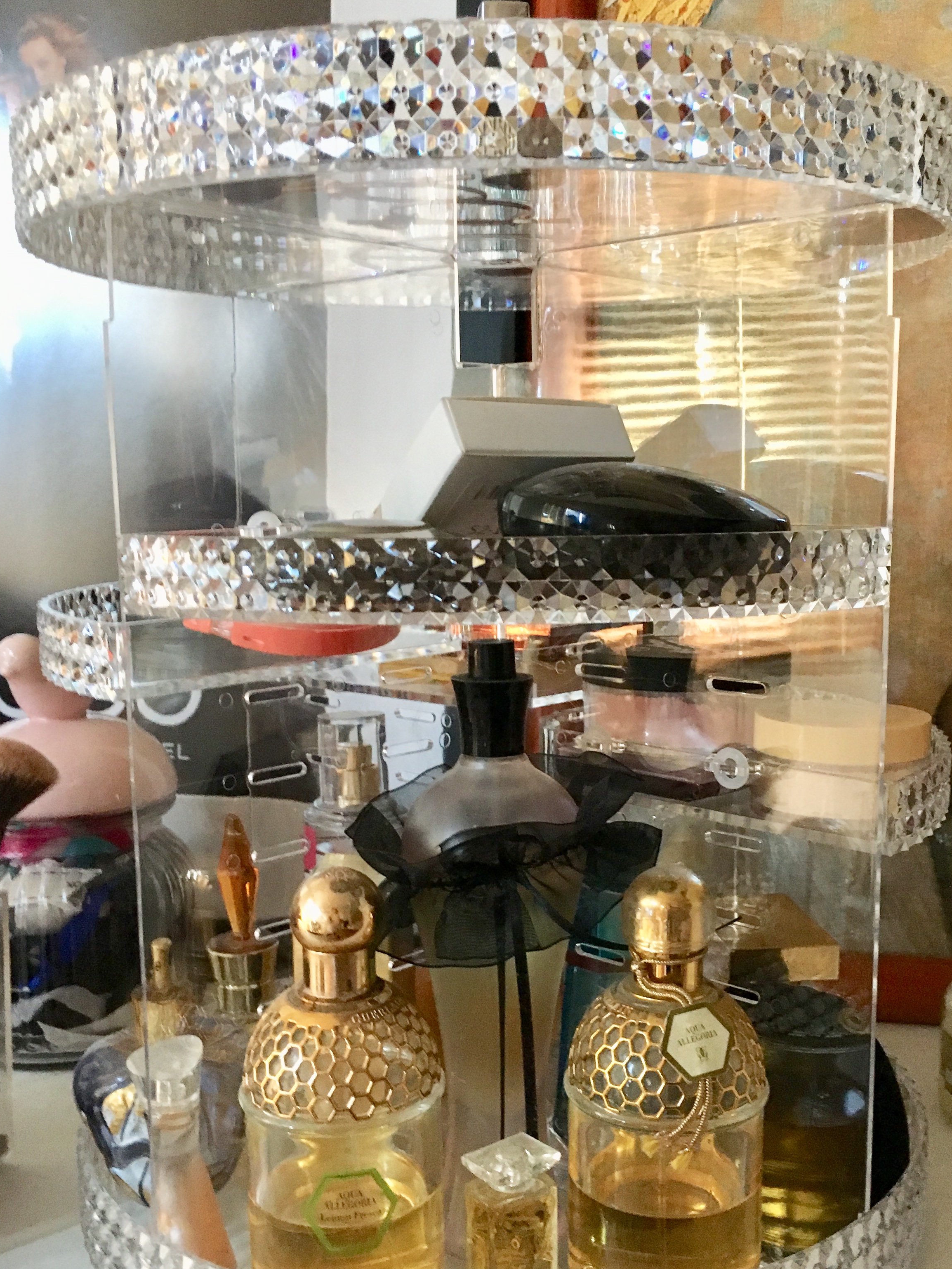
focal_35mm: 38
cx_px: 532
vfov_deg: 48.9
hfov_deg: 37.7
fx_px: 1393
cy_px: 712
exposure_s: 1/17
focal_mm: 4.15
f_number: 2.2
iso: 200
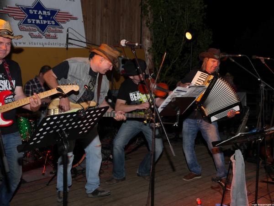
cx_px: 137
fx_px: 348
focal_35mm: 44
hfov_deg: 42.9
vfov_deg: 32.9
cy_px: 103
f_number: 4.5
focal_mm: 22
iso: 200
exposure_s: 1/50
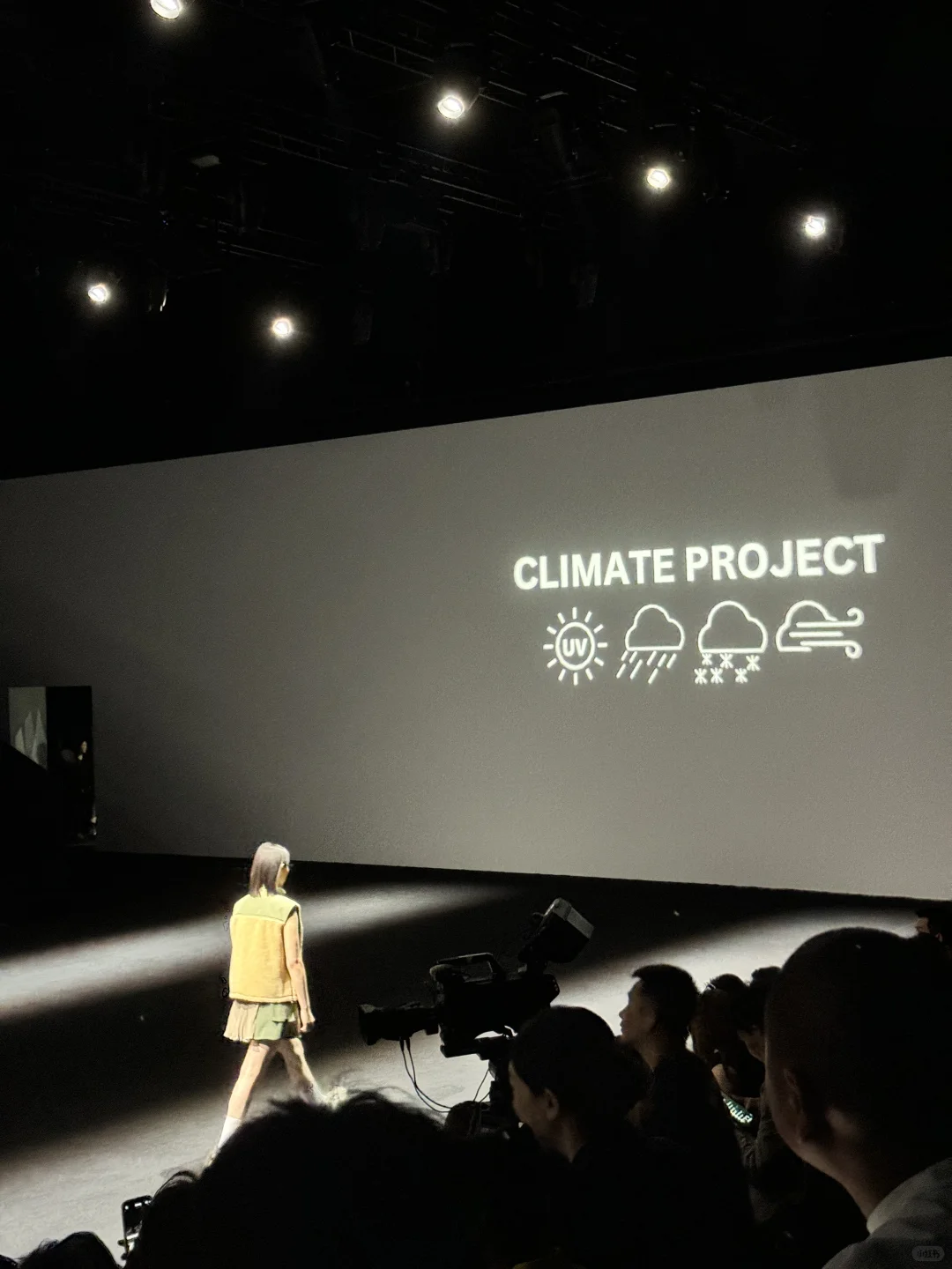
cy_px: 634
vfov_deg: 39.7
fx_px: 1760
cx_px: 476
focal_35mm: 48
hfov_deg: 30.3
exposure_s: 1/40
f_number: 1.78
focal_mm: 6.76
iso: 500
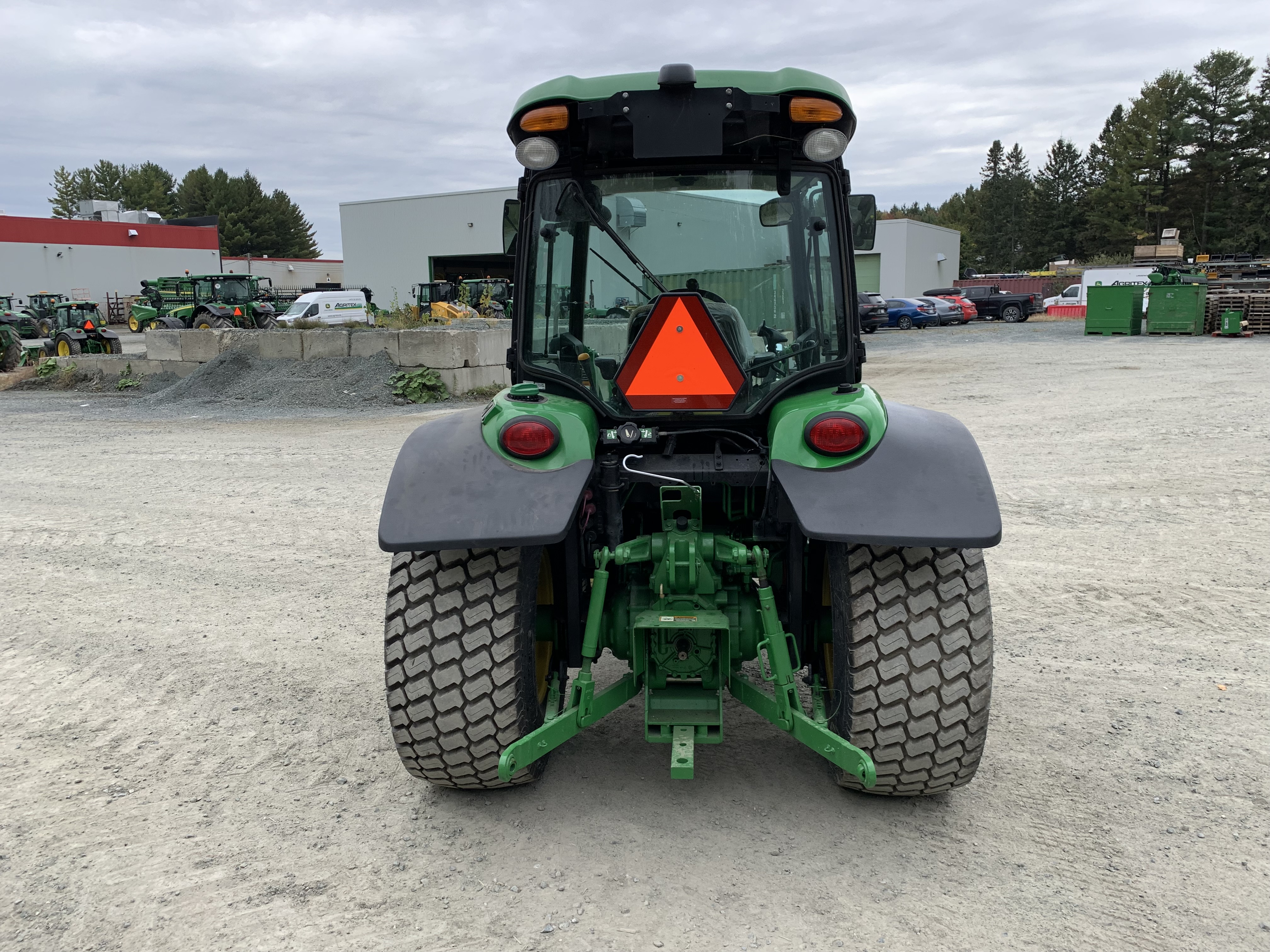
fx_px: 954
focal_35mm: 26
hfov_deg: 67.3
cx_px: 635
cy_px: 476
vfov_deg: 53.1
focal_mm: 4.25
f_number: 1.8
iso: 25
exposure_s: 1/894
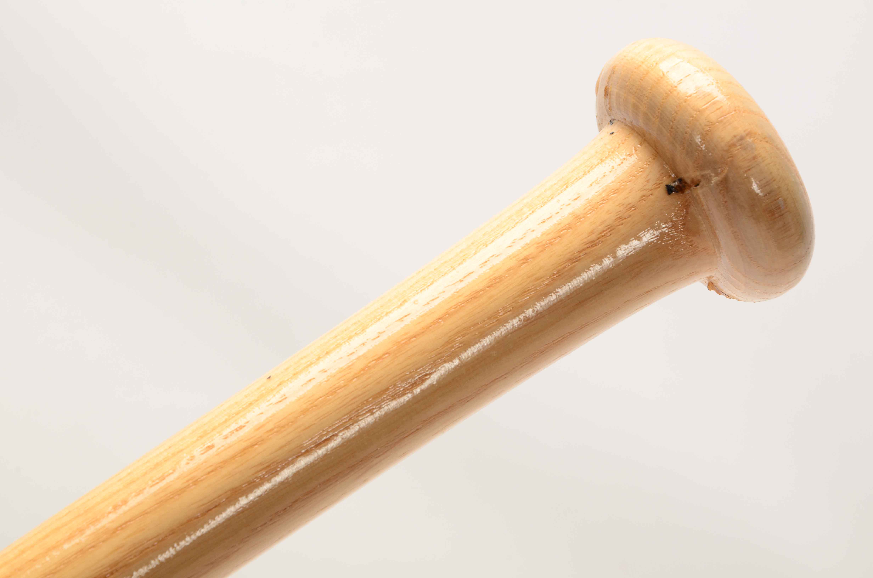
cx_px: 436
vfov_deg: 8.7
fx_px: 3811
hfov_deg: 13.1
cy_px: 289
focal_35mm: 158
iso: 200
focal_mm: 105
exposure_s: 1/160
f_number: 16
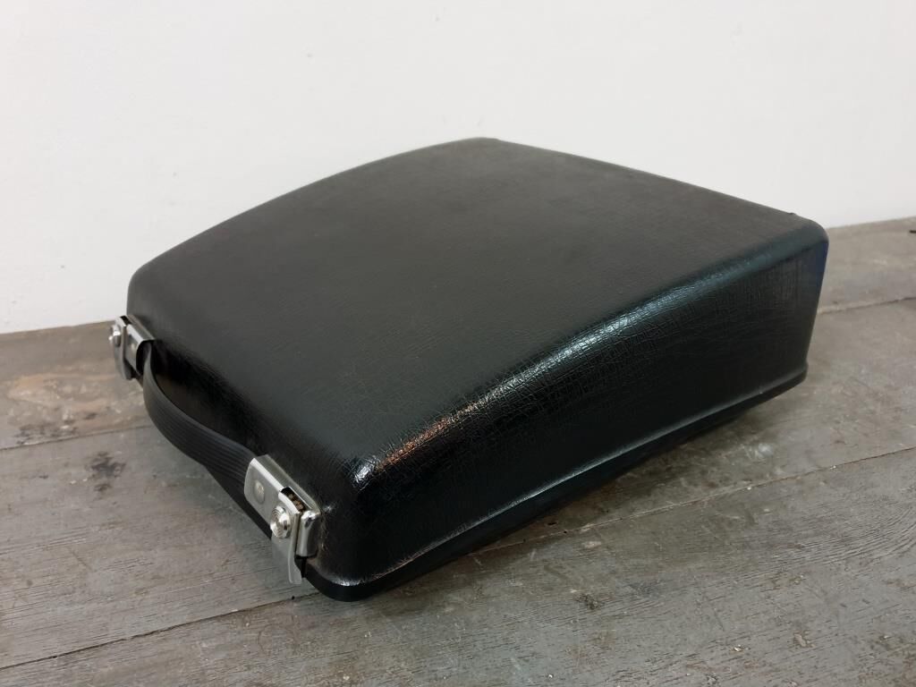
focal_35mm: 26
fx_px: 688
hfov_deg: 67.3
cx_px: 458
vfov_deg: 53.1
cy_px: 344
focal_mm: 4.3
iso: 250
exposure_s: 1/33
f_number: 1.5
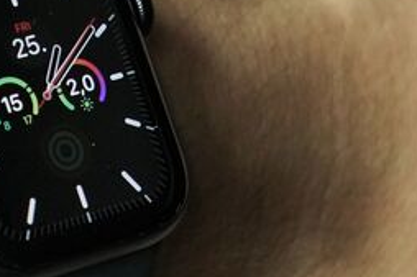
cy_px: 127
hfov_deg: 17.9
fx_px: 1285
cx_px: -16
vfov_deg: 12.3
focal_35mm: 111
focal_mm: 46
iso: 6400
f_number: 6.3
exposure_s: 1/320
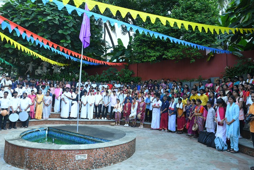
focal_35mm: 24
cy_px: 85
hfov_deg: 73.7
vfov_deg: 53.2
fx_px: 169
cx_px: 127
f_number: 6.3
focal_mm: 24
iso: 250
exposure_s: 1/125
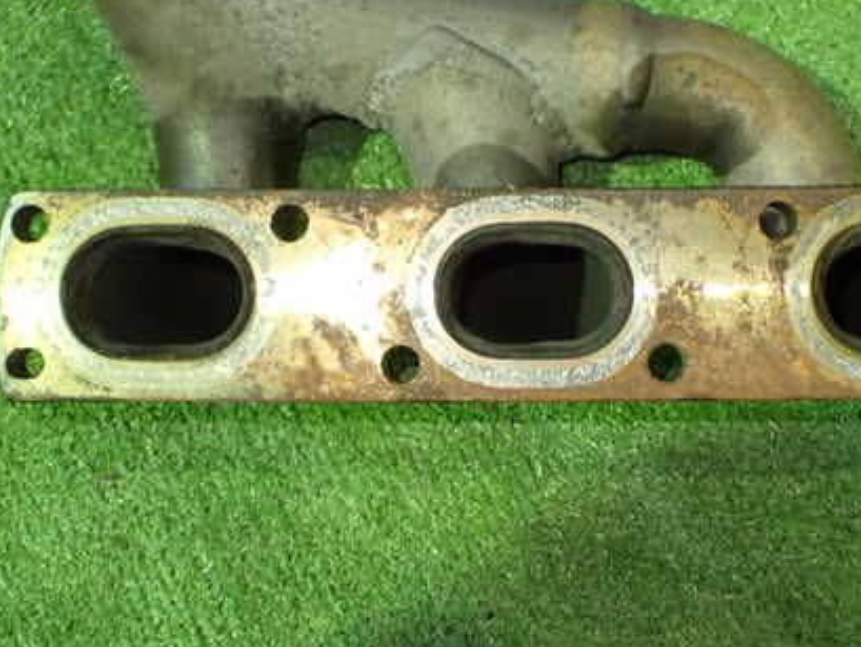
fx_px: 1095
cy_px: 282
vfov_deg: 32.9
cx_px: 488
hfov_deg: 42.8
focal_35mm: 44
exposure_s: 1/60
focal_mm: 5.4
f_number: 2.3
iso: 800
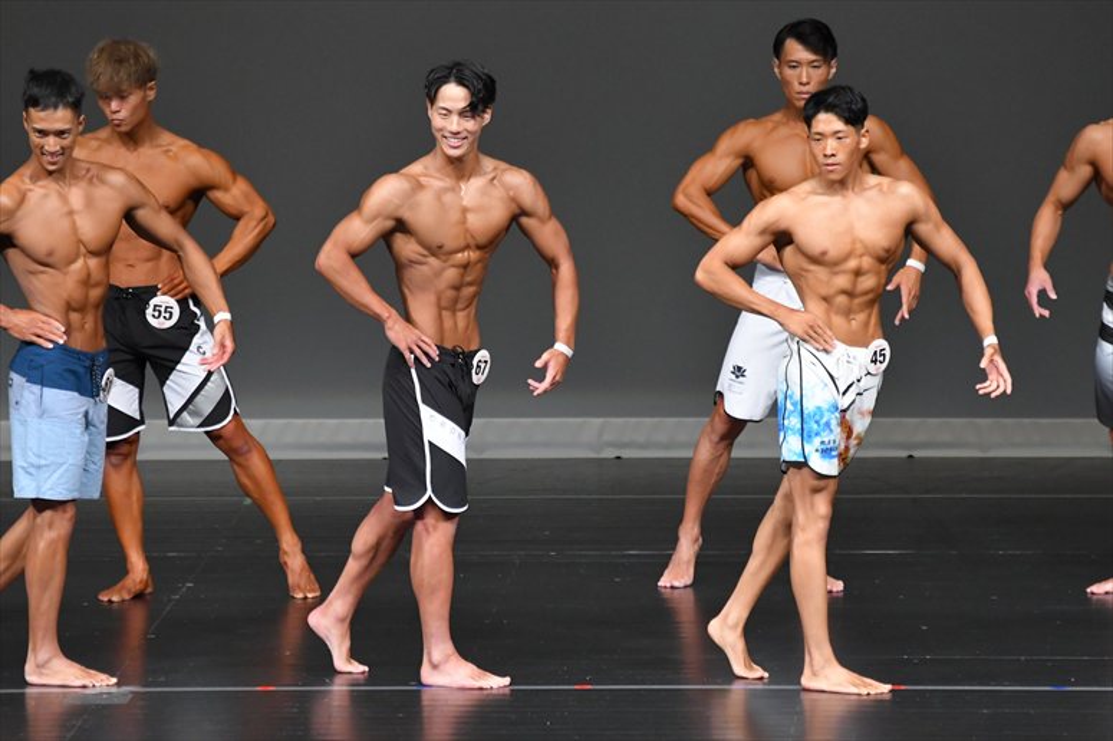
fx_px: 9734
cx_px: 556
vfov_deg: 4.4
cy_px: 370
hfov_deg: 6.5
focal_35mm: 315
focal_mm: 210
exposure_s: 1/400
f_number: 5.6
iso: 4000
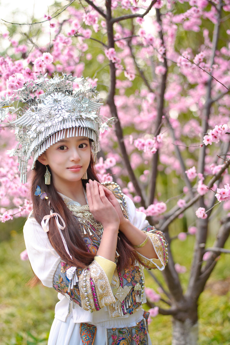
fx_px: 479
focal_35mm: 50
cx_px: 115
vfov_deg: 39.6
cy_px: 172
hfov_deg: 27.0
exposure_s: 1/320
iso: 100
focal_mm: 50
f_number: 1.8
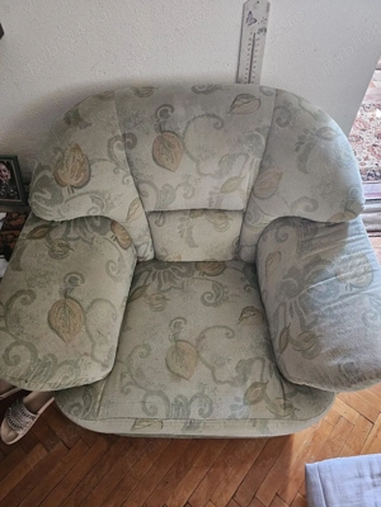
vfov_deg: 73.9
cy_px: 254
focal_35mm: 23
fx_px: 338
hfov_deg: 58.9
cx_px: 190
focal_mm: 6.3
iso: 500
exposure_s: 1/25
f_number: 1.7
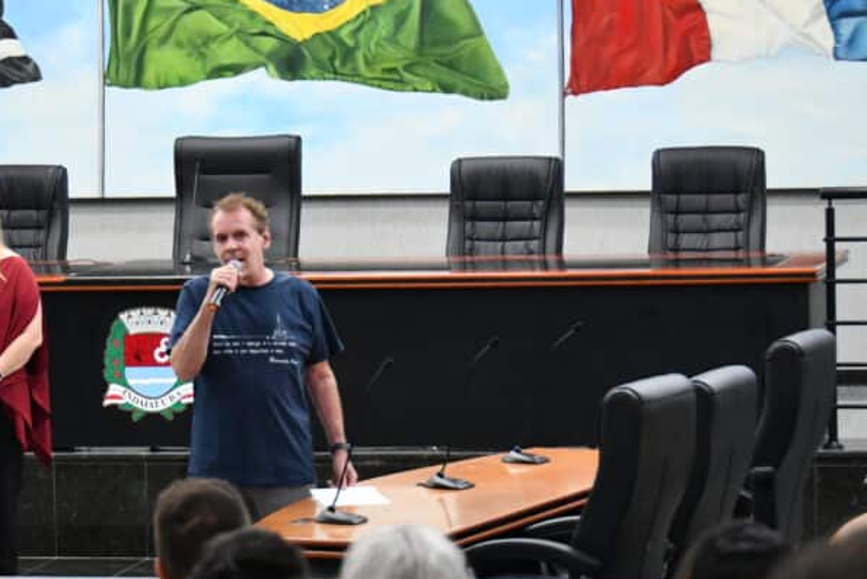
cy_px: 486
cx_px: 312
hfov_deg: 12.3
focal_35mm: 167
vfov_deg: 8.2
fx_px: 4023
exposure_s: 1/125
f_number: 5
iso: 2000
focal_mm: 65
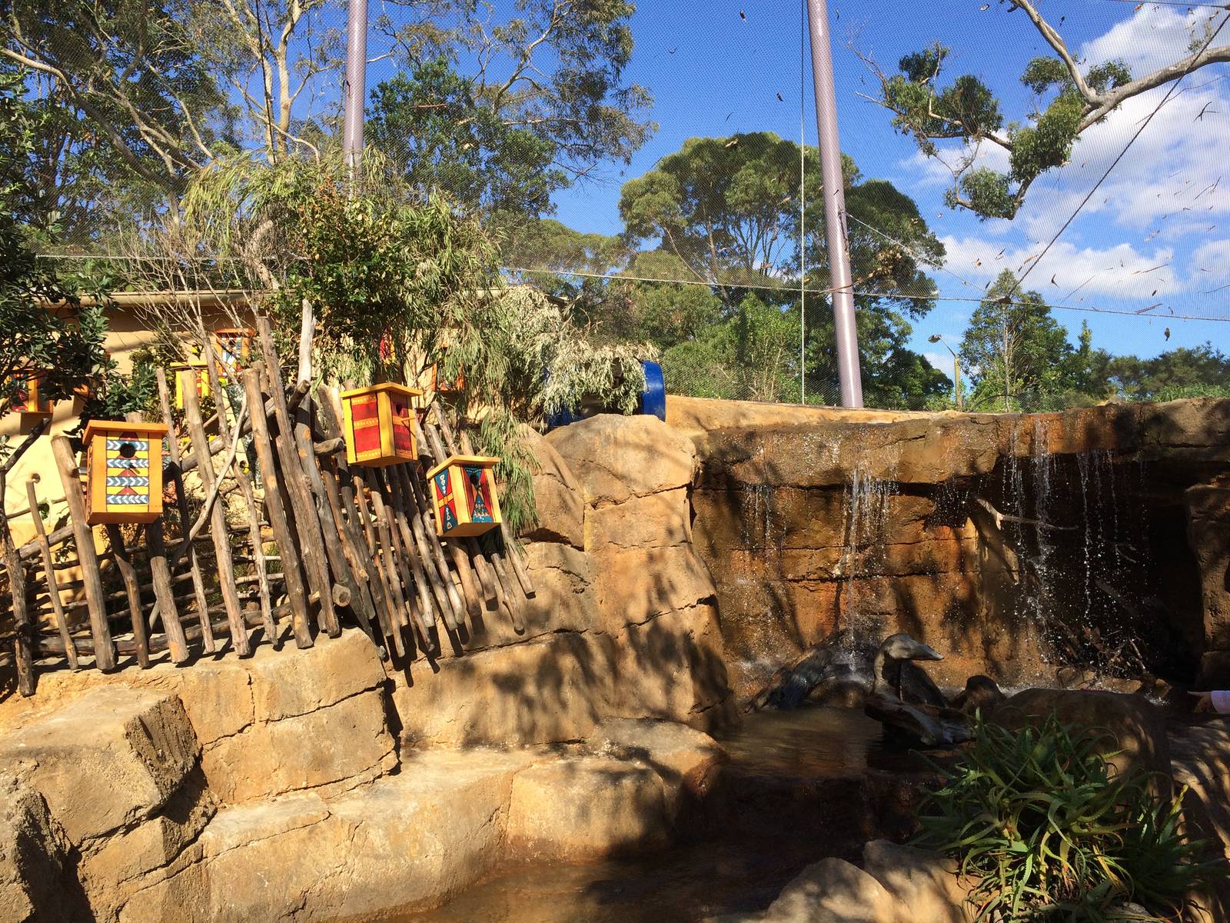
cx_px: 615
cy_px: 462
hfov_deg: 61.7
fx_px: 1030
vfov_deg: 48.2
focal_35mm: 29
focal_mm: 4.15
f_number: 2.2
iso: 32
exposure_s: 1/1140
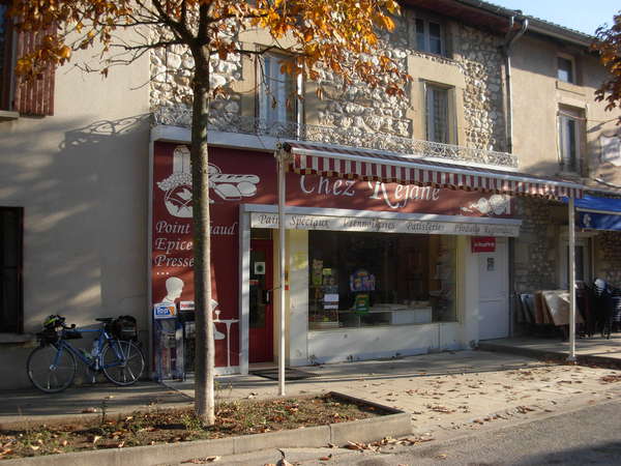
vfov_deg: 37.7
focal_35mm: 38
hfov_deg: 49.0
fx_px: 682
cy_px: 233
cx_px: 310
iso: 79
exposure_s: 1/527
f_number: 2.9
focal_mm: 6.3
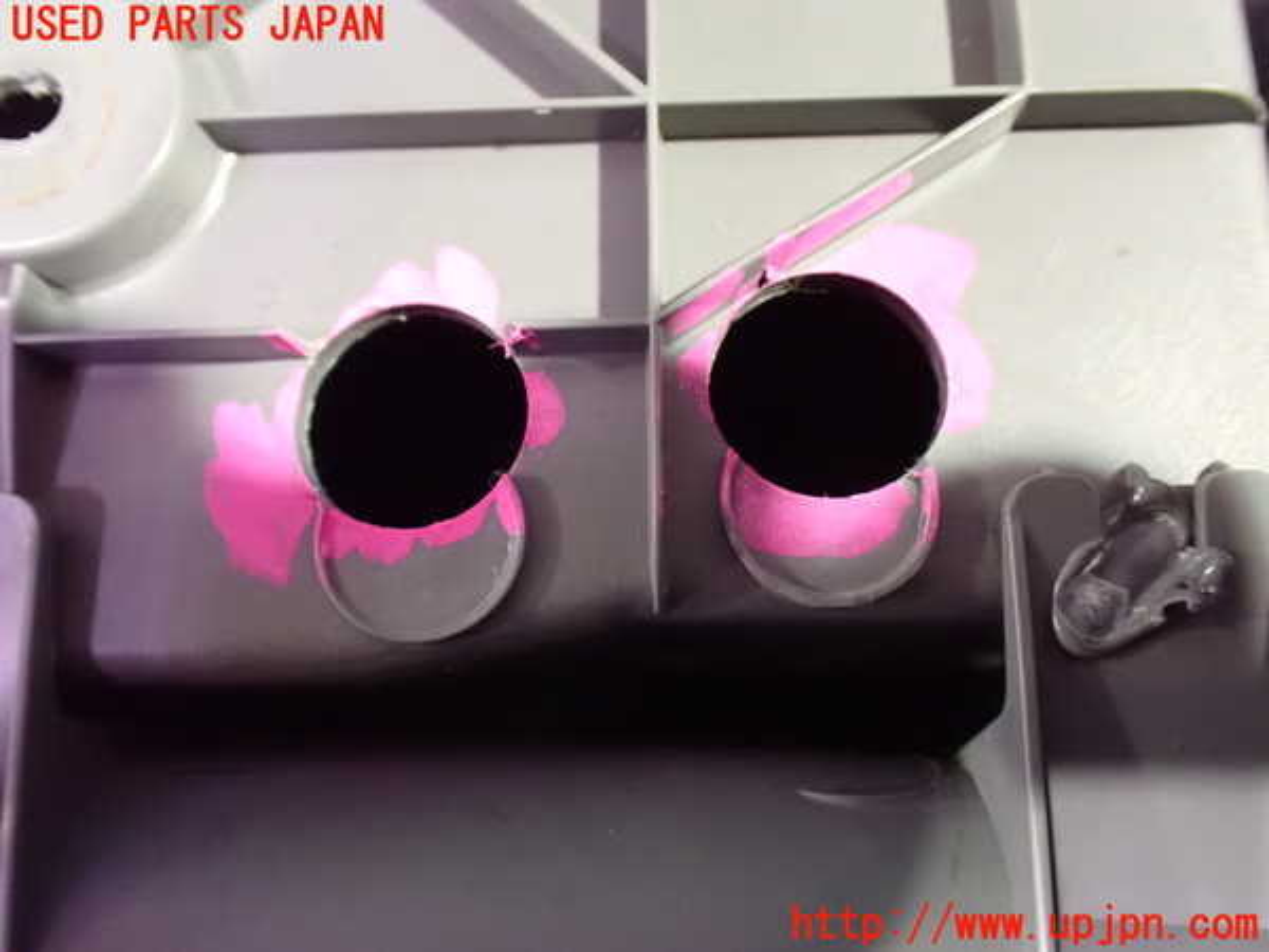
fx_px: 1100
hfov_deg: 60.0
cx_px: 634
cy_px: 476
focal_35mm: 30
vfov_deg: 46.8
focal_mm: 5.4
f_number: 2.3
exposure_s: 1/30
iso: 1600
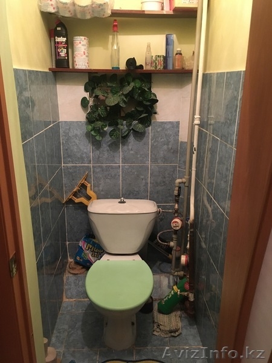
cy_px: 182
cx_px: 136
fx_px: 304
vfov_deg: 61.7
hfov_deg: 48.2
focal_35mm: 29
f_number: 2.2
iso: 200
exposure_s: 1/17
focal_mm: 4.15
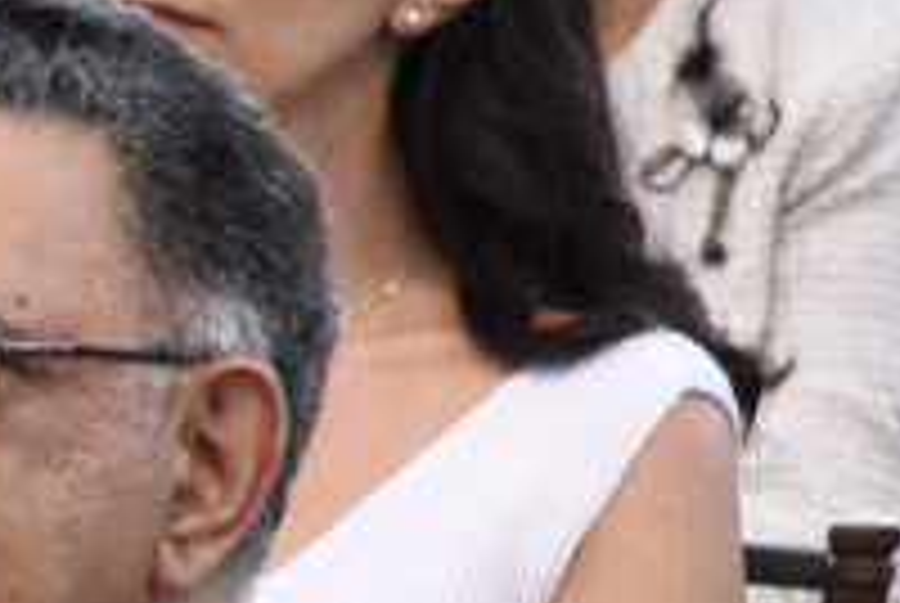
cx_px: -2655
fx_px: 20981
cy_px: 914
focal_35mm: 838
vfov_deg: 1.6
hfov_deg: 2.4
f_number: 5.6
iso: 2500
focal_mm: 105
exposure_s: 1/100
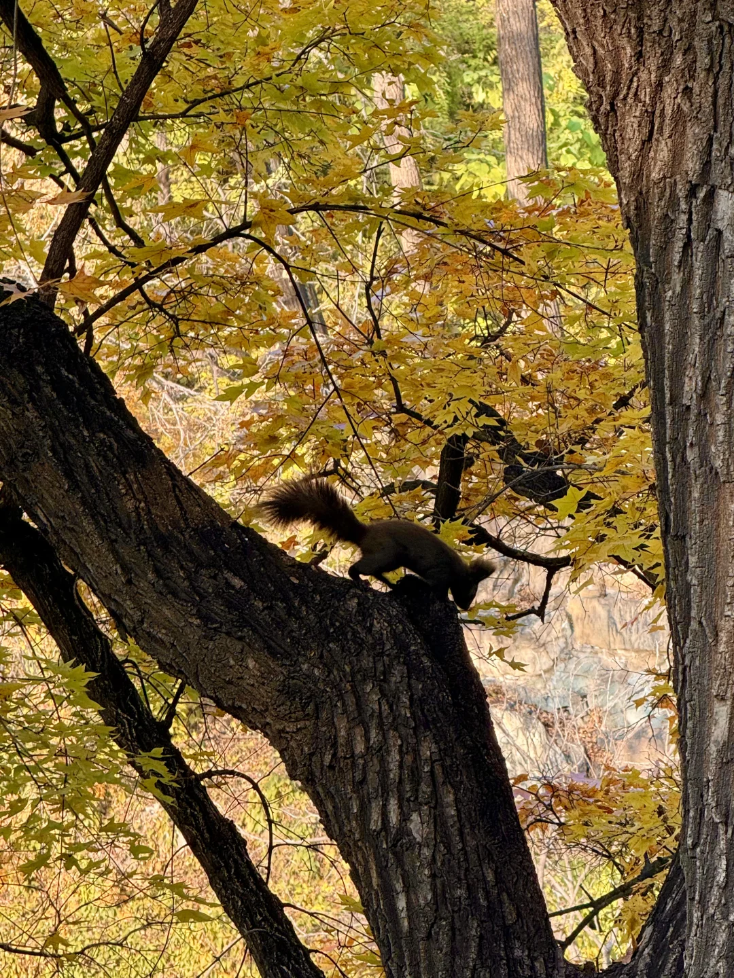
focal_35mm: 120
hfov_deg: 12.3
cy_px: 489
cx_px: 367
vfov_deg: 16.4
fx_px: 3393
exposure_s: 1/123
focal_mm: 15.66
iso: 64
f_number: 2.8
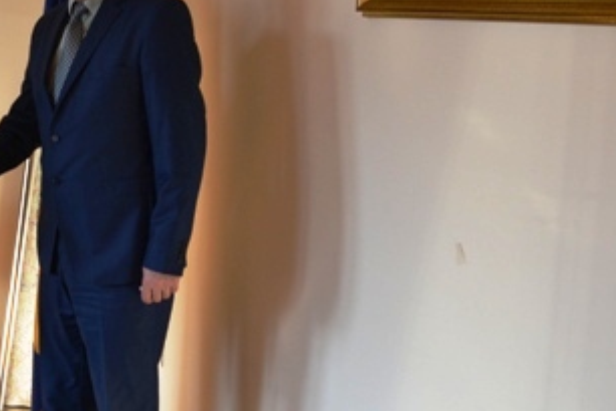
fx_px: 1181
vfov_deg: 19.7
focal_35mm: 69
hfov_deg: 27.5
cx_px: -6
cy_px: 166
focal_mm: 22
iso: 320
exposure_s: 1/125
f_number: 5.6
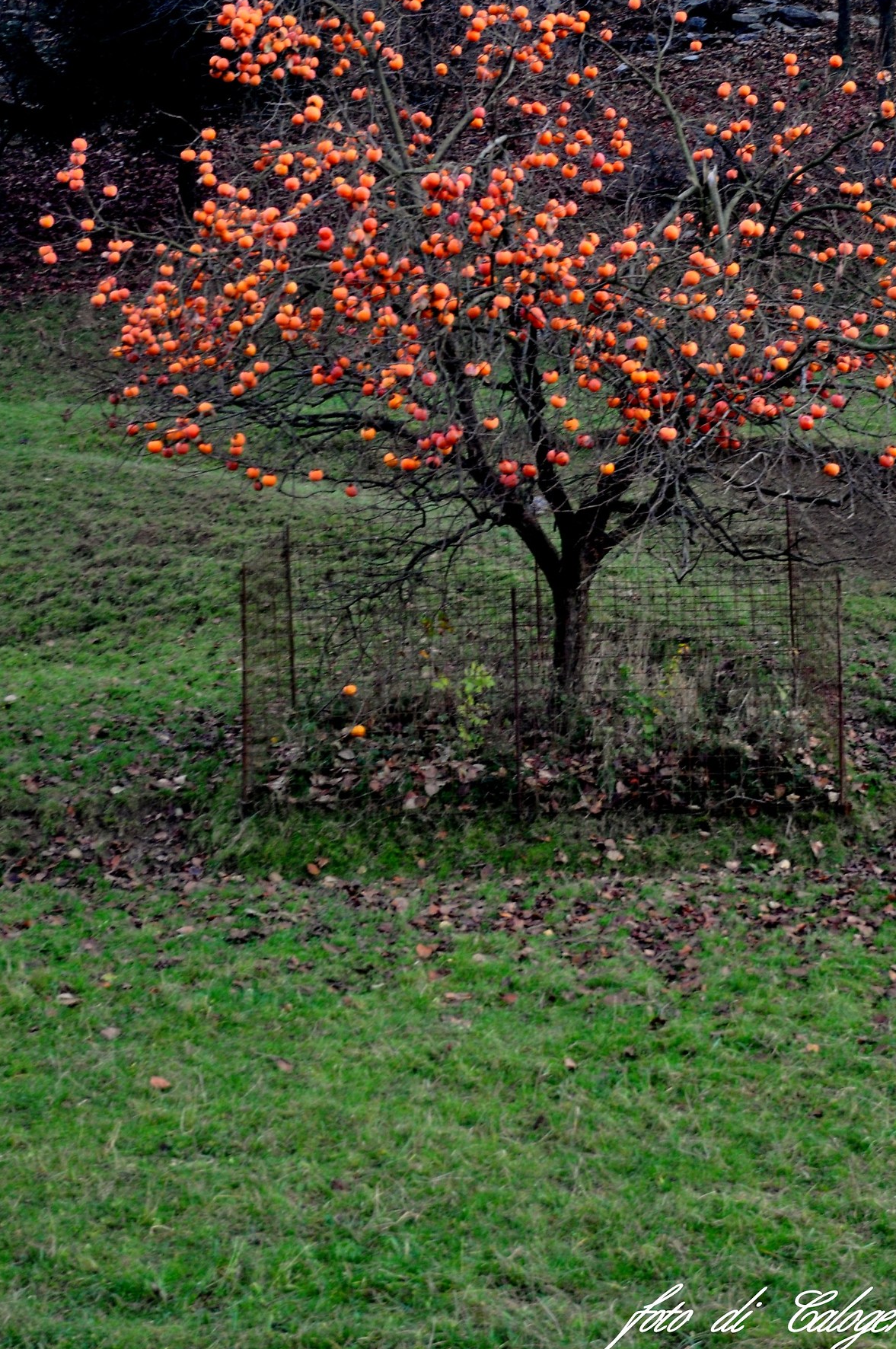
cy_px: 490
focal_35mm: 65
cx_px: 558
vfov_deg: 30.8
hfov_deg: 20.8
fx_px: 2433
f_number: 4.5
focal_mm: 32
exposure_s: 1/60
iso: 720
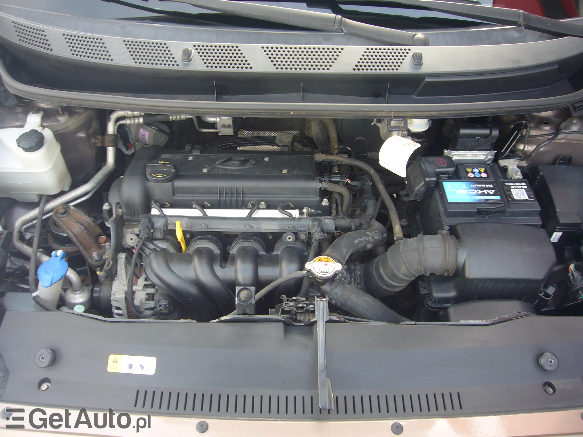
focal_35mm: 28
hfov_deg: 63.4
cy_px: 218
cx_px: 292
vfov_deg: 49.7
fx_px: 472
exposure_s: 1/50
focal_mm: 4.6
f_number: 2.8
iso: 80
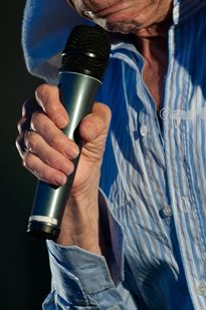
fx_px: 5115
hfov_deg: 2.3
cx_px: 145
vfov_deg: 3.5
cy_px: 152
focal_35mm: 594
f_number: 4
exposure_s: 1/250
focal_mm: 170
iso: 320
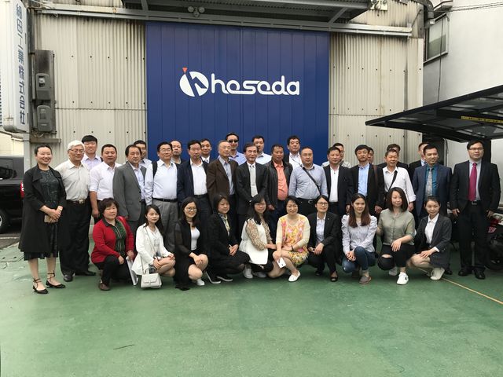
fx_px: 407
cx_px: 252
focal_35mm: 28
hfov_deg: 63.4
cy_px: 188
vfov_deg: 49.7
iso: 20
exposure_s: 1/634
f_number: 1.8
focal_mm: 3.99
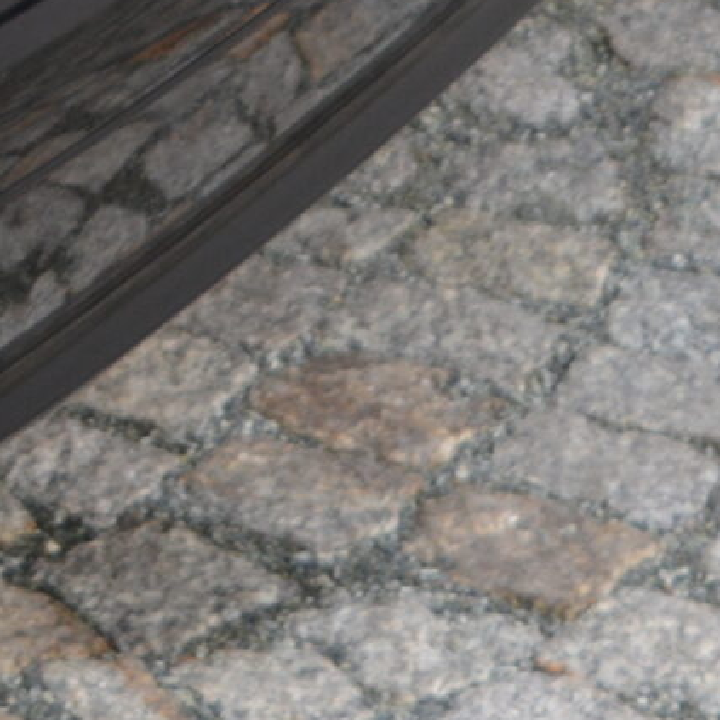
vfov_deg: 6.9
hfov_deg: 6.9
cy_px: -654
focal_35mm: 247
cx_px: -603
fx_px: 5812
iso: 400
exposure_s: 1/125
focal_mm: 32
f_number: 5.6
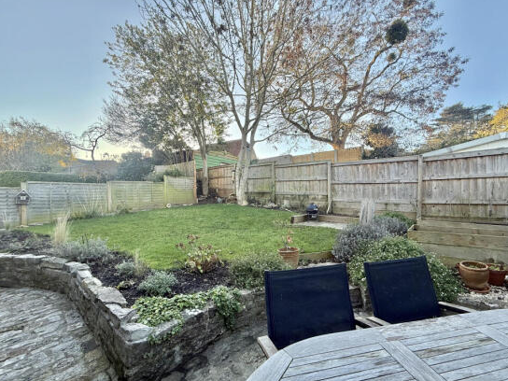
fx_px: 220
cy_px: 198
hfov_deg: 98.0
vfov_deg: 81.7
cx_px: 270
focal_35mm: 15
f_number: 2.2
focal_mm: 2.22
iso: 64
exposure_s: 1/179
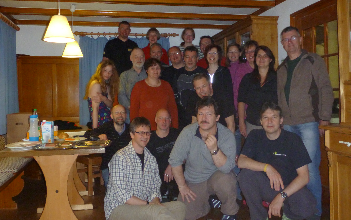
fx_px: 354
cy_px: 95
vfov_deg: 34.4
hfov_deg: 52.7
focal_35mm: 37
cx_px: 176
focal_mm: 6
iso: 640
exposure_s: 1/60
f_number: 3.7
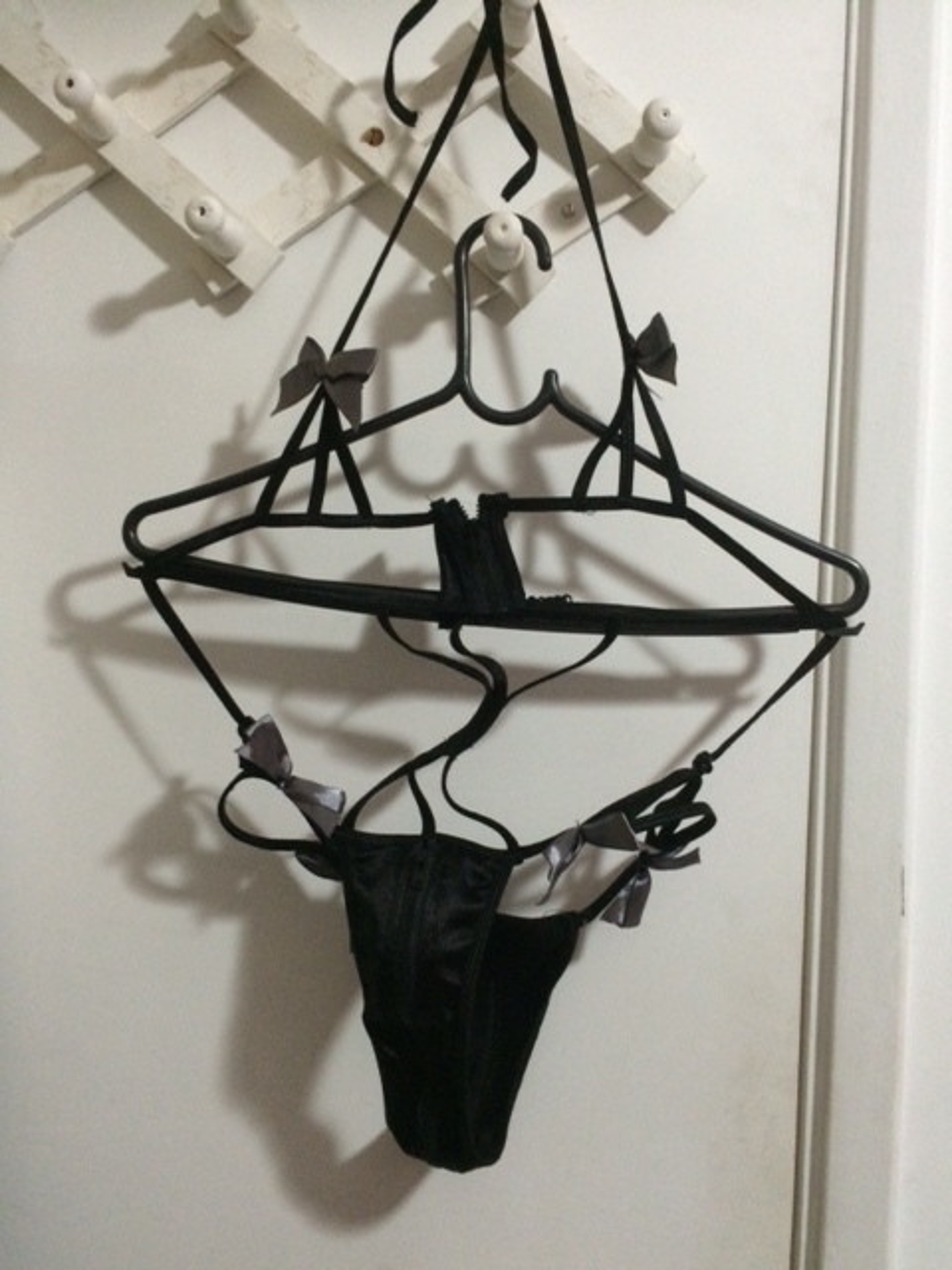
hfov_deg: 48.2
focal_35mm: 29
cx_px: 476
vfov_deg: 61.7
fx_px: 1063
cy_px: 635
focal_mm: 4.15
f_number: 2.2
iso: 250
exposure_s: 1/20
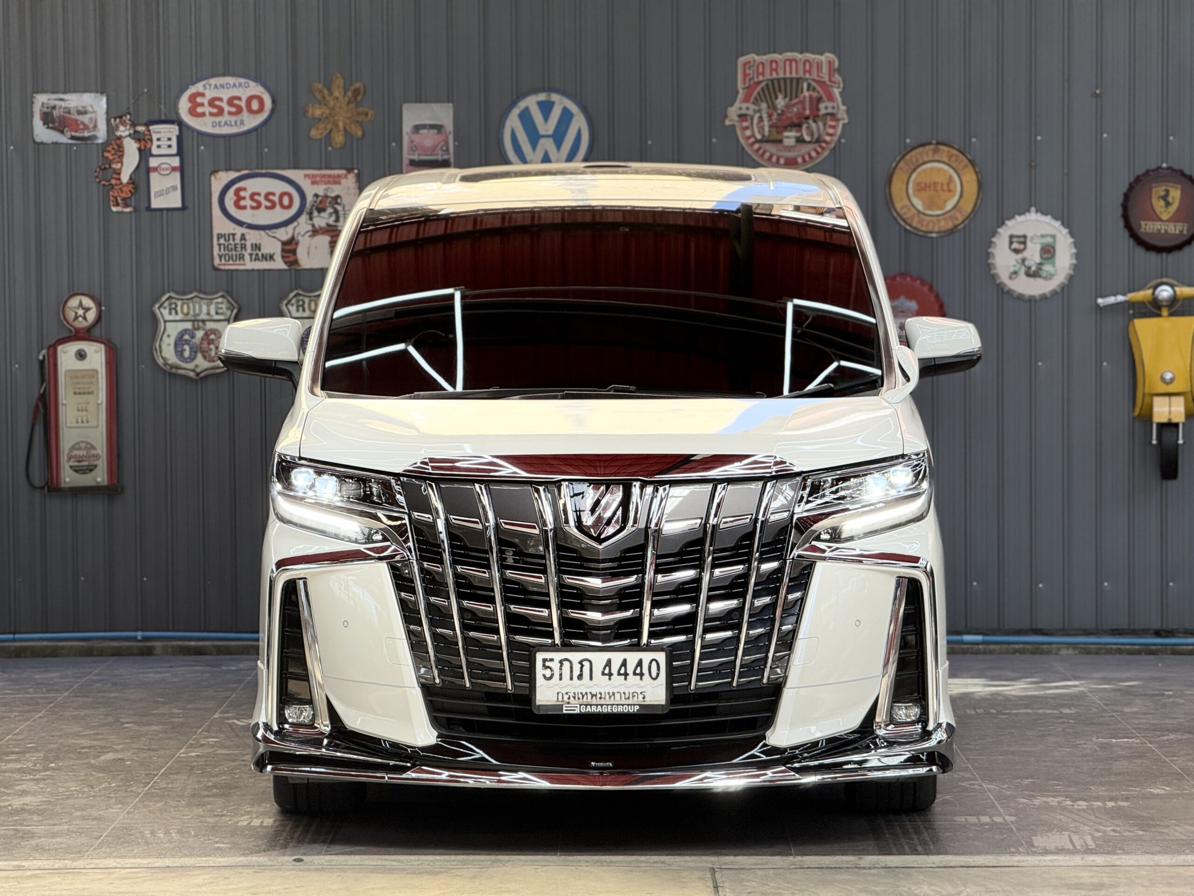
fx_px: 4139
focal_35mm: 120
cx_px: 597
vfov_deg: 12.3
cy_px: 448
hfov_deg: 16.4
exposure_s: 1/145
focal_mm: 15.66
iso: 64
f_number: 2.8
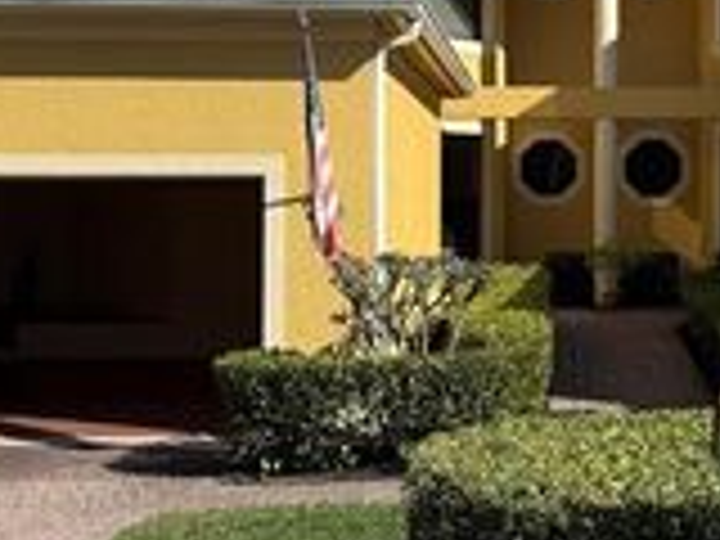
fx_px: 1560
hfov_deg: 25.5
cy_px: 200
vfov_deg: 19.6
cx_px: 590
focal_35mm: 75
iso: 80
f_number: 1.78
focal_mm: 6.76
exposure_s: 1/5319
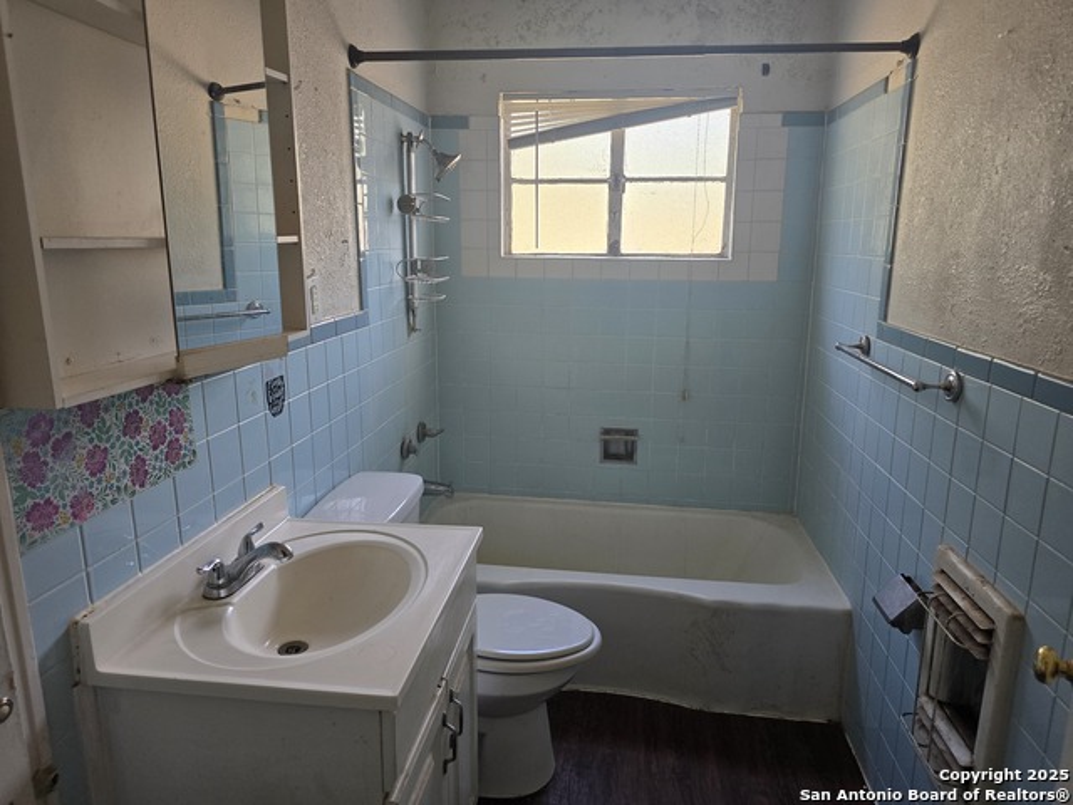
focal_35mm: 23
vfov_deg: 58.9
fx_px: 713
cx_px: 536
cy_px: 402
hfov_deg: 73.9
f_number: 1.7
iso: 160
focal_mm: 6.3
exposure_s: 1/180
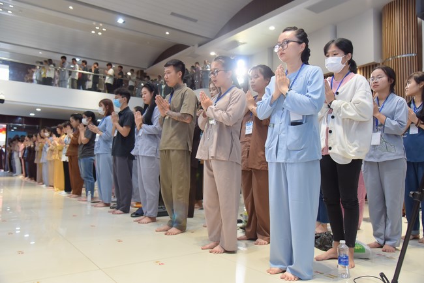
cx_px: 212
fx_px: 353
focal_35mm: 30
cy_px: 142
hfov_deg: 61.9
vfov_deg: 43.6
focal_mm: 30
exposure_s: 1/160
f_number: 4.5
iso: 1250
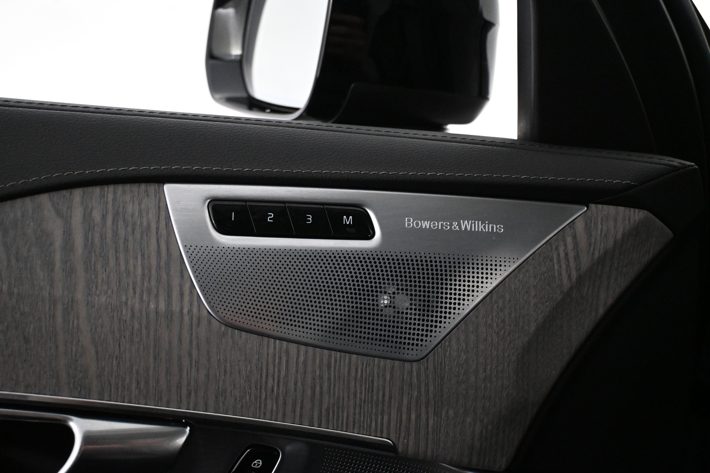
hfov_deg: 52.2
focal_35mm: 37
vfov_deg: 36.2
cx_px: 355
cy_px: 236
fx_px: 725
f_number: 4.2
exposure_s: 1/100
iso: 4000
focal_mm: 24.5
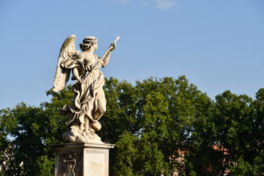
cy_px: 88
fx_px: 946
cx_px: 132
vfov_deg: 10.6
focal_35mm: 129
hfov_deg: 15.9
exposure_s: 1/800
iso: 100
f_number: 5.6
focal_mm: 86
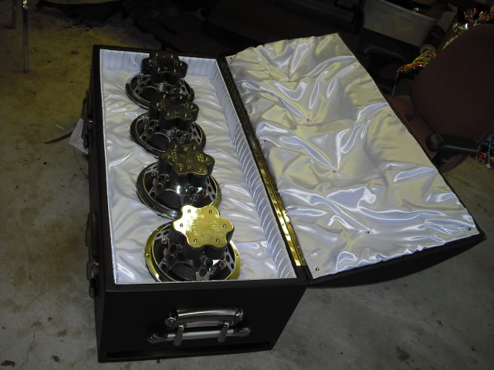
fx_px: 542
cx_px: 247
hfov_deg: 49.0
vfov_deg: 37.7
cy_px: 185
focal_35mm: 38
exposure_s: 1/125
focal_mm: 6.2
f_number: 2.8
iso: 100
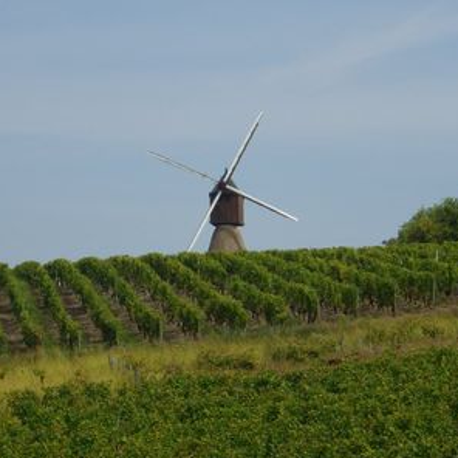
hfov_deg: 10.5
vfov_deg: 10.5
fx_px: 2500
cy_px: 231
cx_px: 221
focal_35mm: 167
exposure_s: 1/500
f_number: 6.6
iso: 125
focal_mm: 25
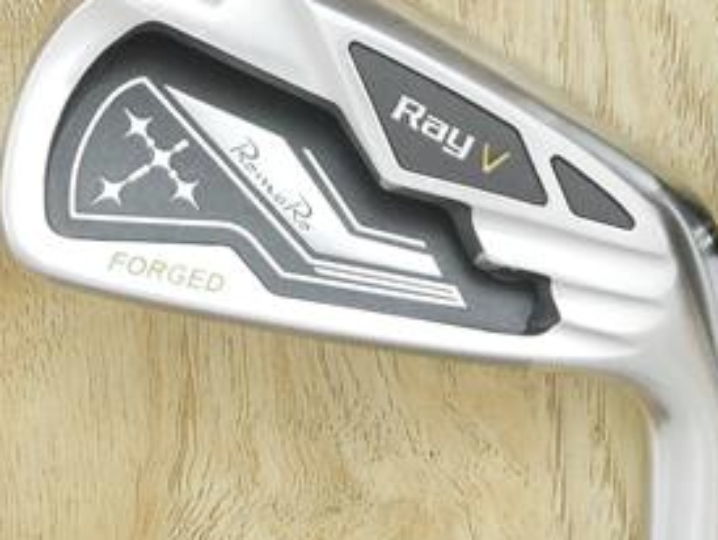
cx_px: 921
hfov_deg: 8.4
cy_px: -273
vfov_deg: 6.3
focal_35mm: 233
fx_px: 4837
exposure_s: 1/40
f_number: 4.5
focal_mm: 25
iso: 1600
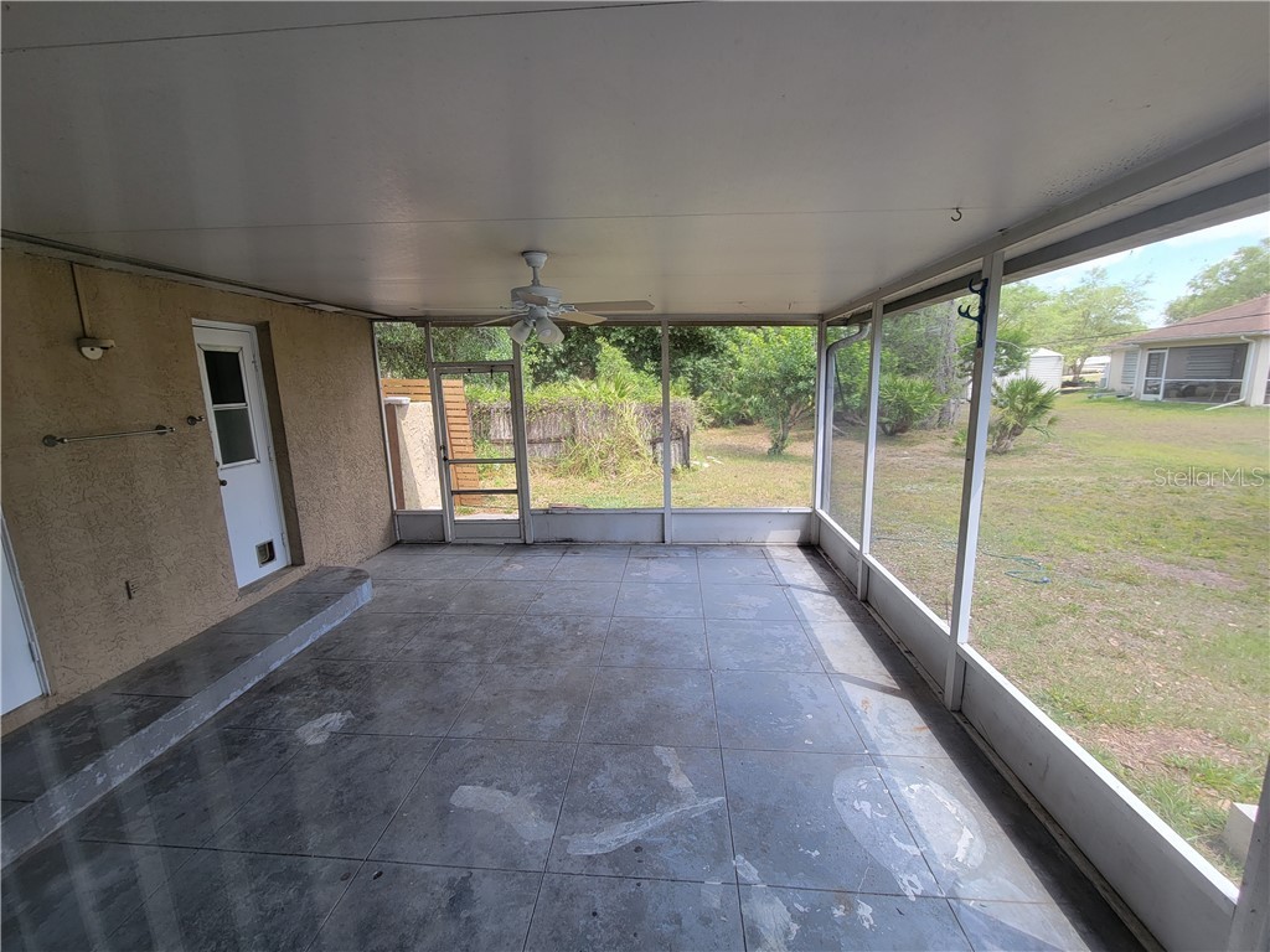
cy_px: 476
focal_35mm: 13
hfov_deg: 106.2
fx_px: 477
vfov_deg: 89.9
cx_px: 635
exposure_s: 1/119
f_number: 2.2
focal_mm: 2.2
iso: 50
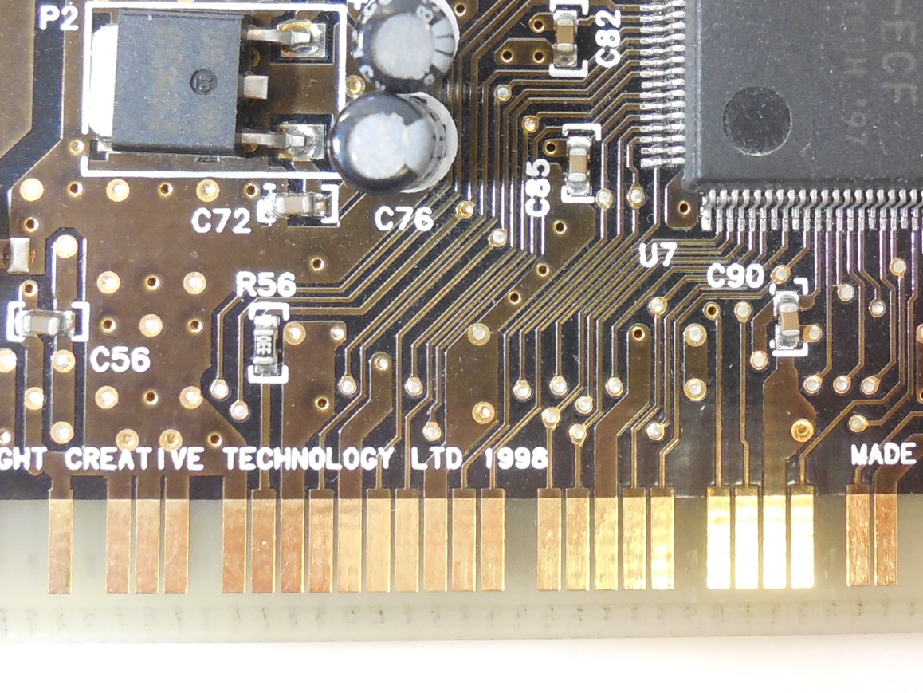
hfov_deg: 36.8
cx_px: 658
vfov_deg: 27.7
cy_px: 87
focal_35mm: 51
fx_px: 1360
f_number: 3.5
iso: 400
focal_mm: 4.6
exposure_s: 1/25
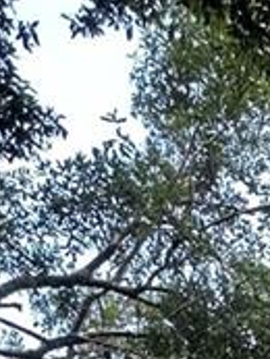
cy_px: 776
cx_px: 727
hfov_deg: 11.4
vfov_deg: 15.1
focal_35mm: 97
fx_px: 1008
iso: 100
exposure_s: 1/99
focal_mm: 2.22
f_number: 2.2
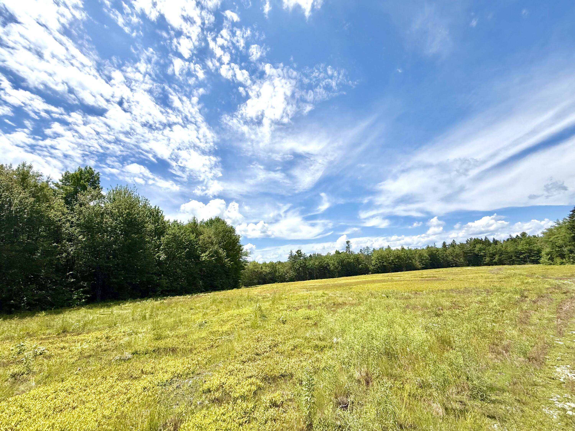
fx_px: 233
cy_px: 216
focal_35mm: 14
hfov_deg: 102.1
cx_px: 288
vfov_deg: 85.7
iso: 50
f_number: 2.2
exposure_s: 1/5618
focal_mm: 2.22
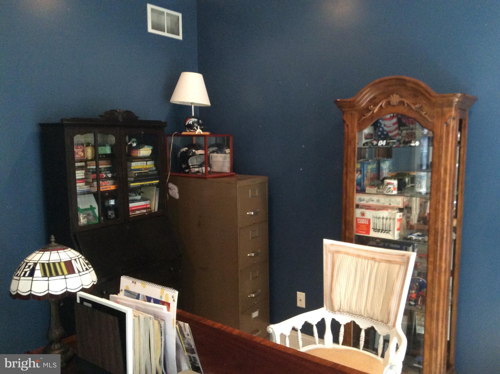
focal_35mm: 32
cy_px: 187
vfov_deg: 44.0
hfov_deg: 56.9
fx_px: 461
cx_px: 250
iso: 250
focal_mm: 3.3
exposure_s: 1/24
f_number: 2.4
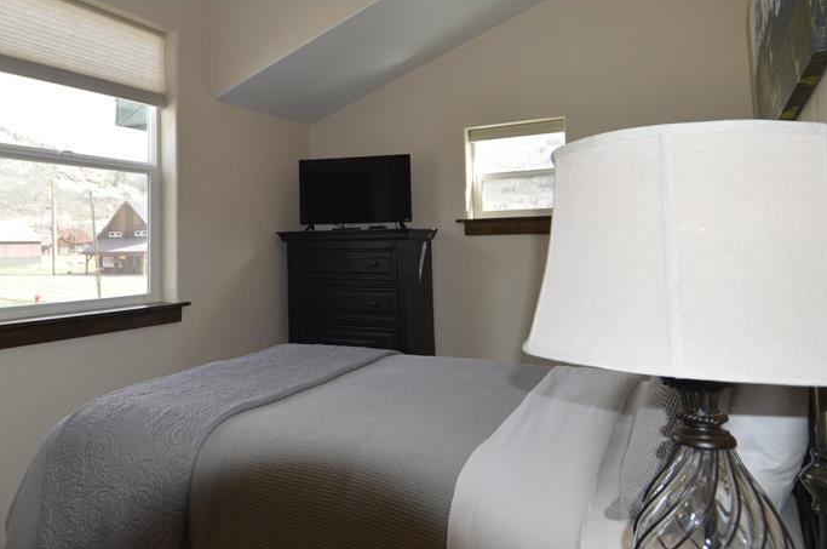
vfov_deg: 47.3
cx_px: 308
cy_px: 206
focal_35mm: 27
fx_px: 619
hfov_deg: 66.4
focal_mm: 12
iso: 220
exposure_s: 1/125
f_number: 4
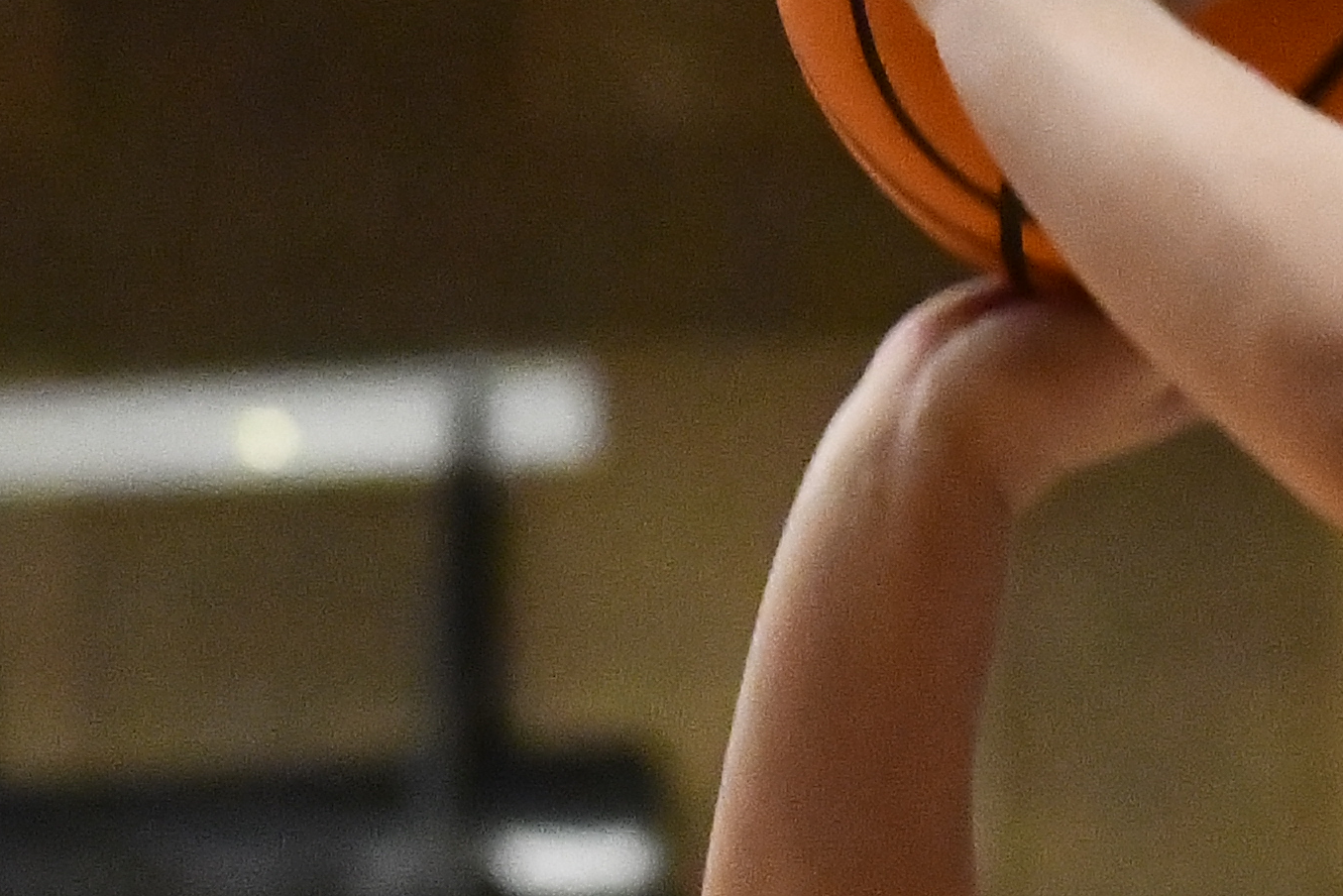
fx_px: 18394
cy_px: 1301
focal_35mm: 493
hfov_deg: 4.2
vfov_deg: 2.8
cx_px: 1359
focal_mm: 80
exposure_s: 1/1000
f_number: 4
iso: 10000
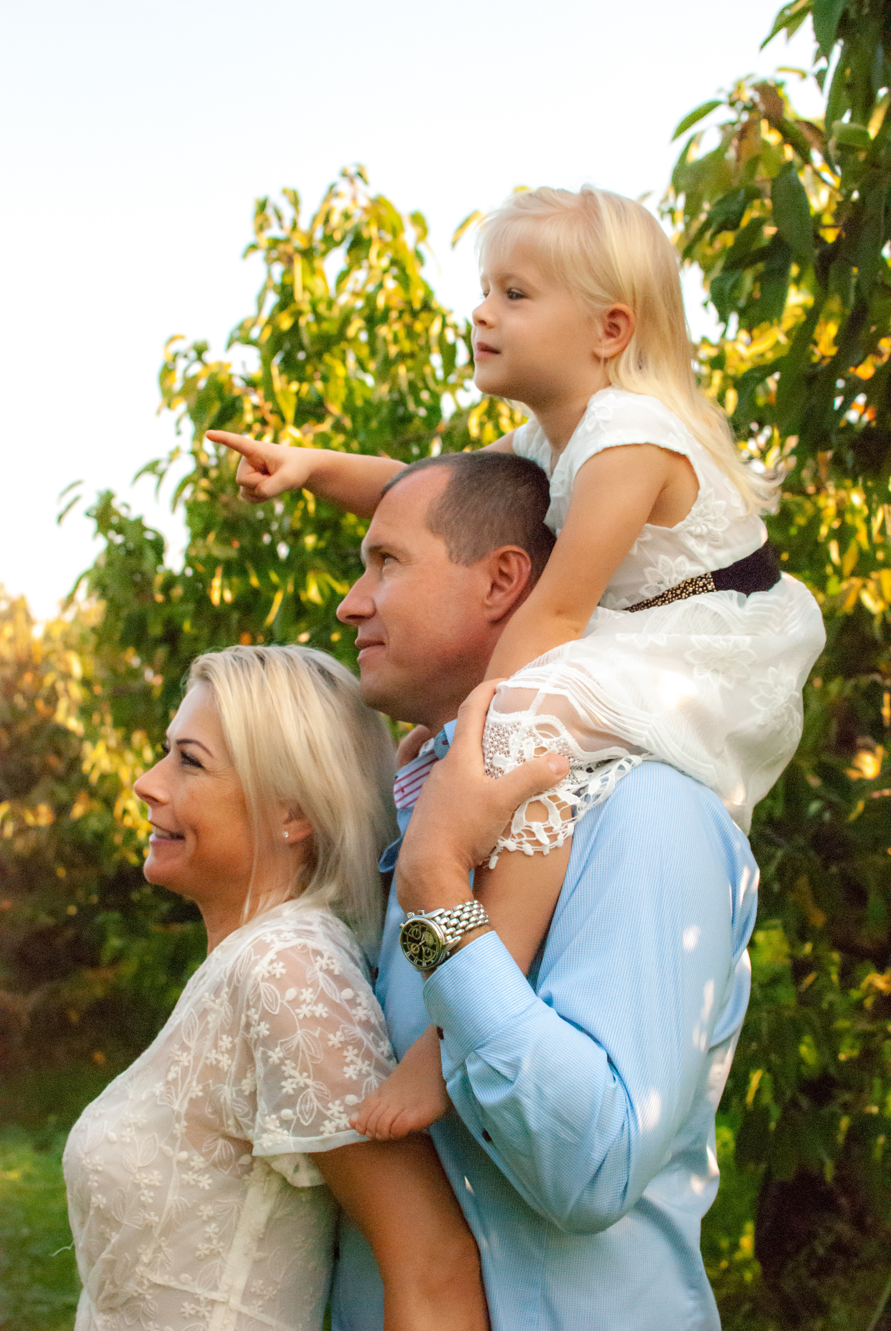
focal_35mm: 52
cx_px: 446
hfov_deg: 25.8
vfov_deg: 37.8
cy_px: 666
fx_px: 1943
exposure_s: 1/4000
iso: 1600
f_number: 4.5
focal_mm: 35
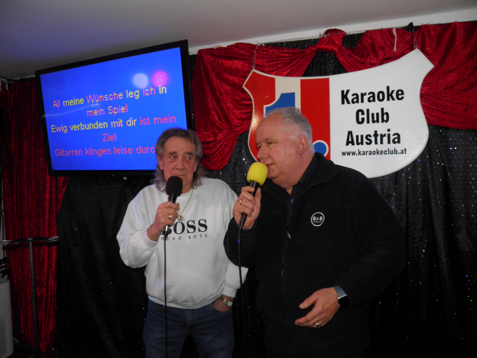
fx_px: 386
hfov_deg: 63.4
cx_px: 238
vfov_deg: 49.7
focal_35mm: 28
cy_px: 179
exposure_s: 1/30
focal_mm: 4.9
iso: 100
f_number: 2.8
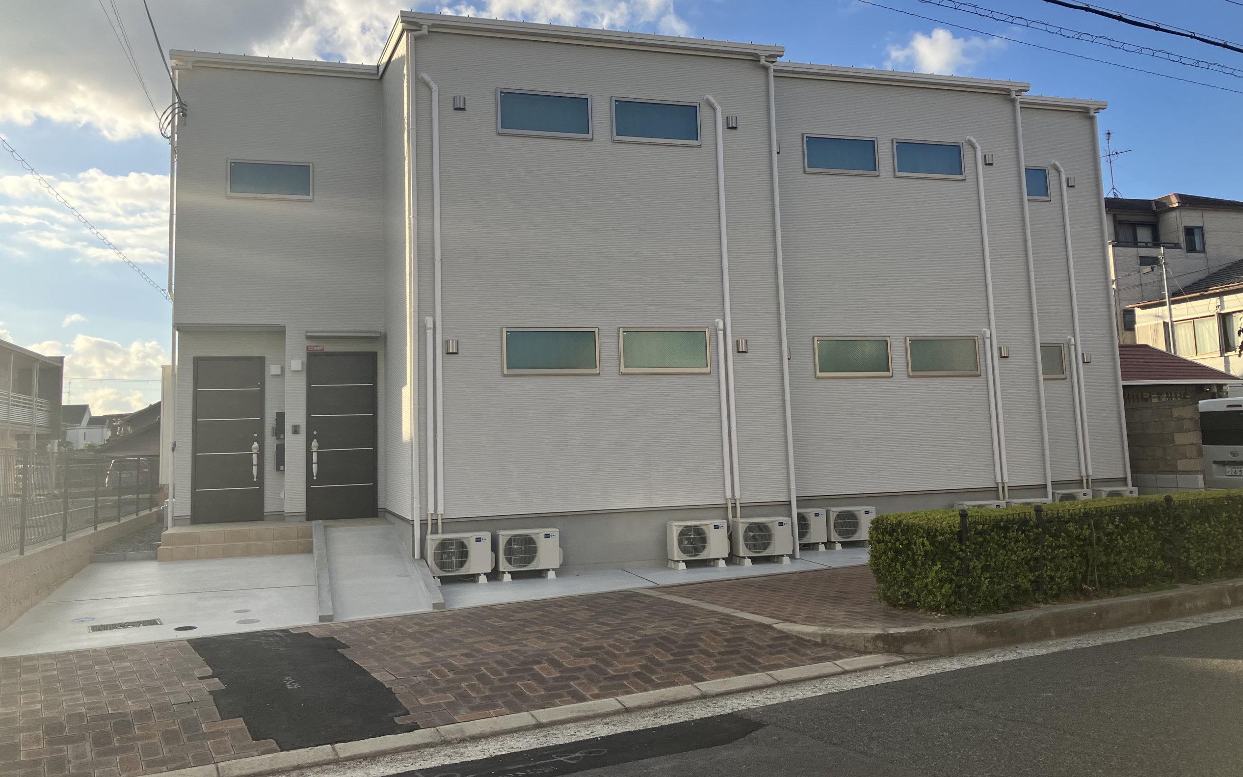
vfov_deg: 41.7
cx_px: 623
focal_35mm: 30
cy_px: 330
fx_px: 1016
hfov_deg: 62.9
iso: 32
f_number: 1.8
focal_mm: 3.99
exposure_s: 1/1279
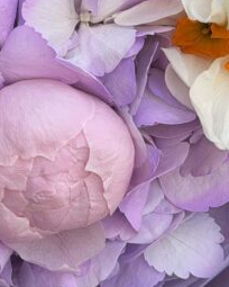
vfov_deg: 10.0
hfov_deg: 8.0
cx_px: -129
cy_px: -95
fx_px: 1593
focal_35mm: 188
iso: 64
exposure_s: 1/1484
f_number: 1.78
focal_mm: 6.76
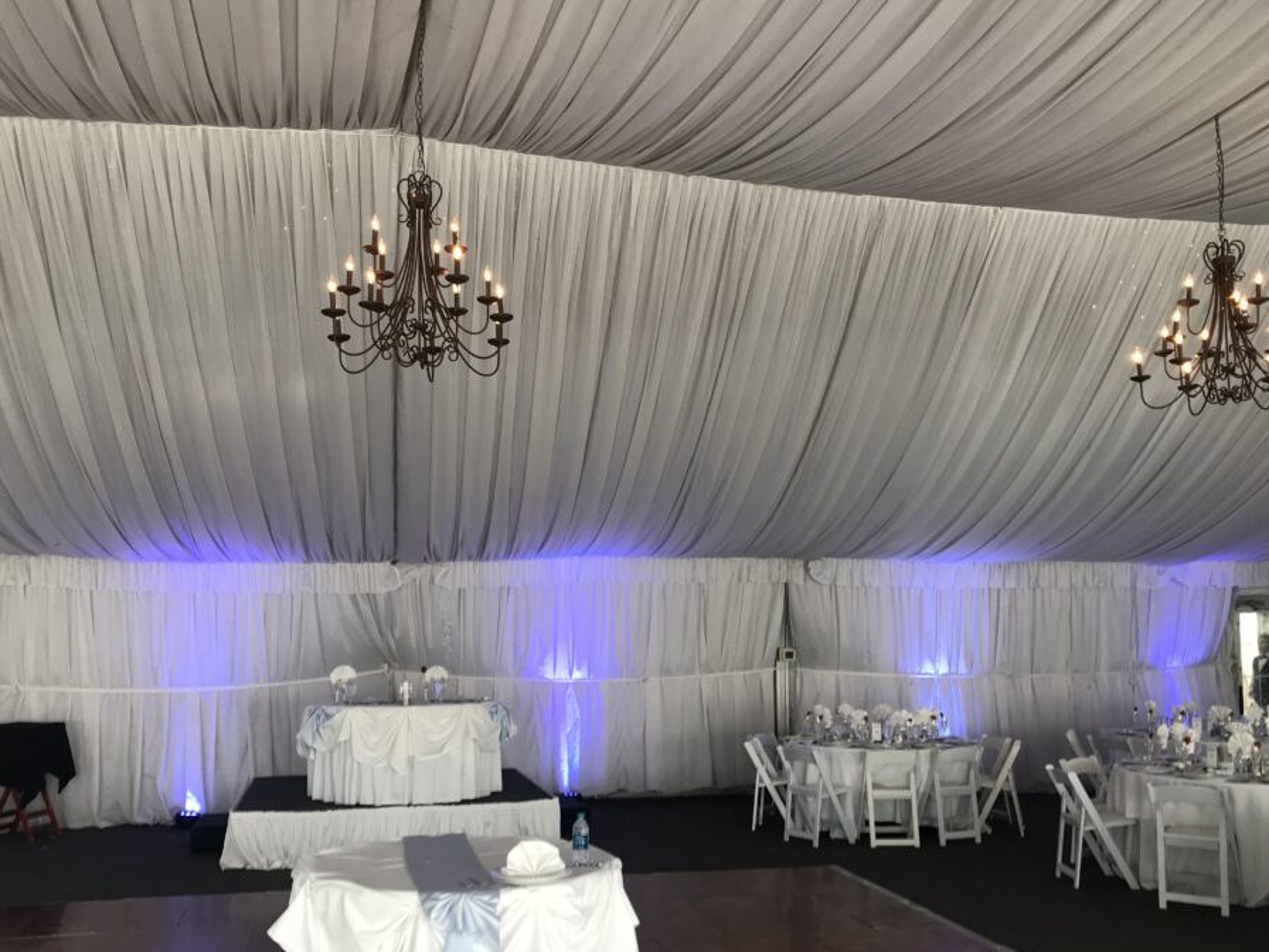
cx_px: 610
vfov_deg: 44.1
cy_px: 540
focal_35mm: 32
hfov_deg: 56.8
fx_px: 1173
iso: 20
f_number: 1.8
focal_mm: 3.99
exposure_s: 1/60
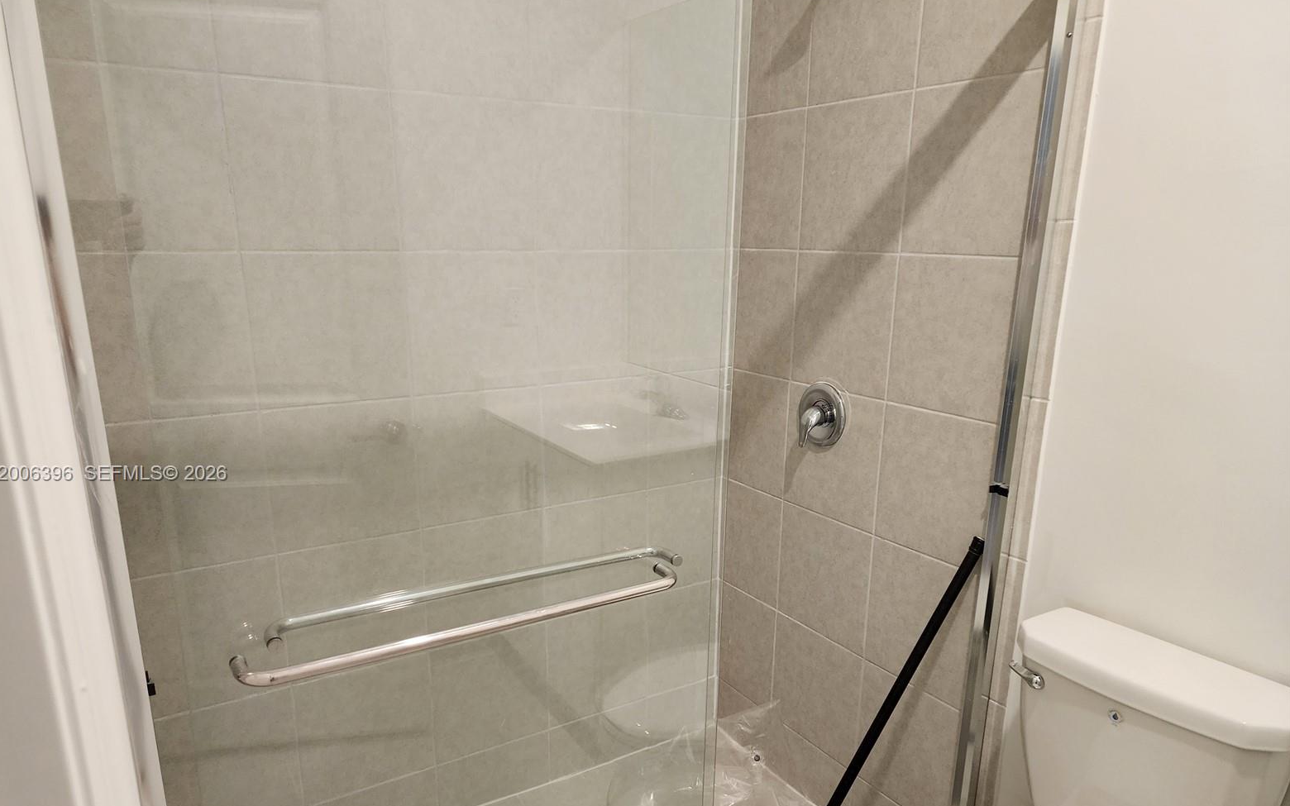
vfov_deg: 49.0
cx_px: 631
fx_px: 879
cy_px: 475
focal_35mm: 25
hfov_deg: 72.5
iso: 500
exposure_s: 1/120
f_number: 1.8
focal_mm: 6.4
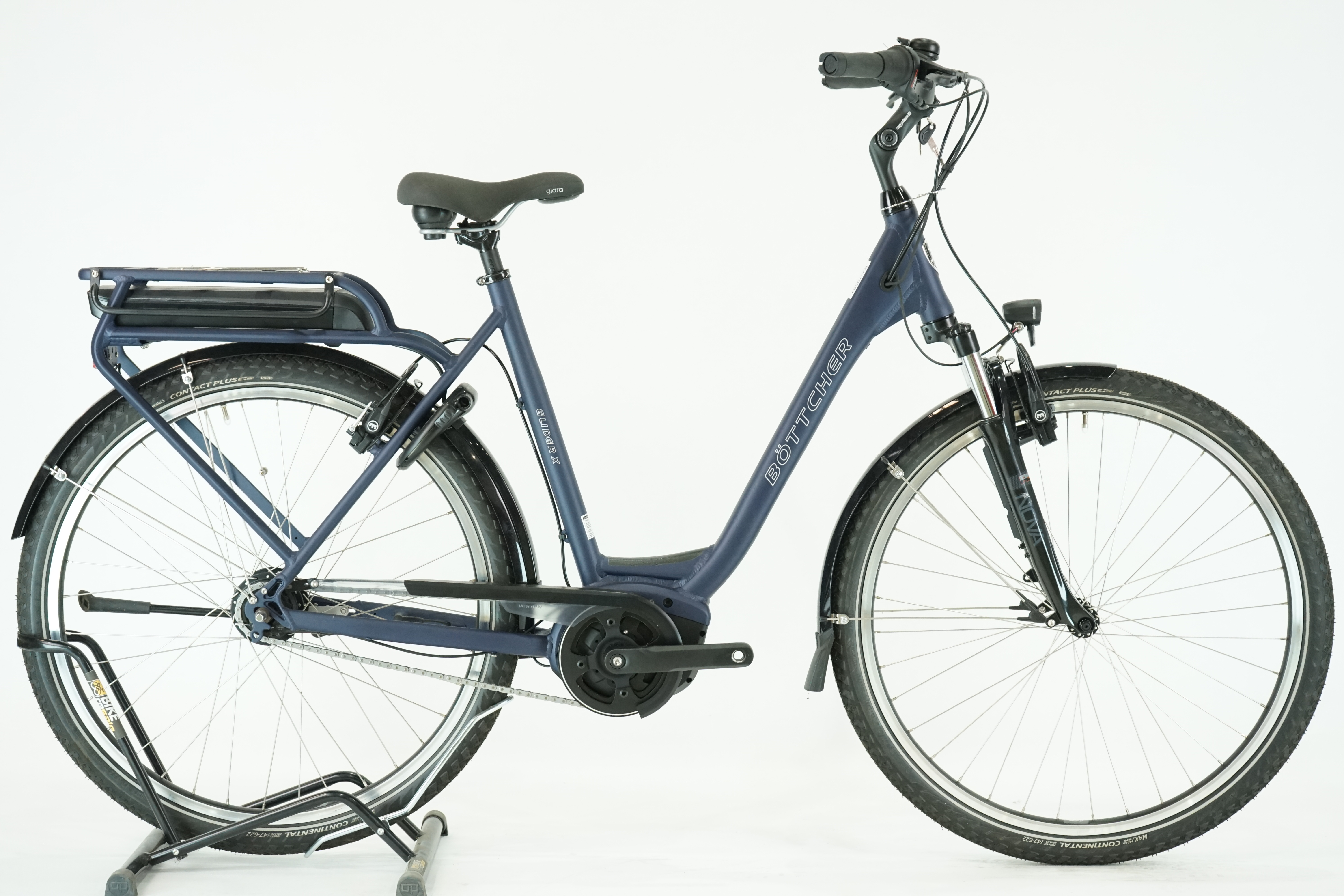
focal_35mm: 65
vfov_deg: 20.9
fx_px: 2426
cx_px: 672
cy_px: 448
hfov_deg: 31.0
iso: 2500
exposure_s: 1/200
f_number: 5.6
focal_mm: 65
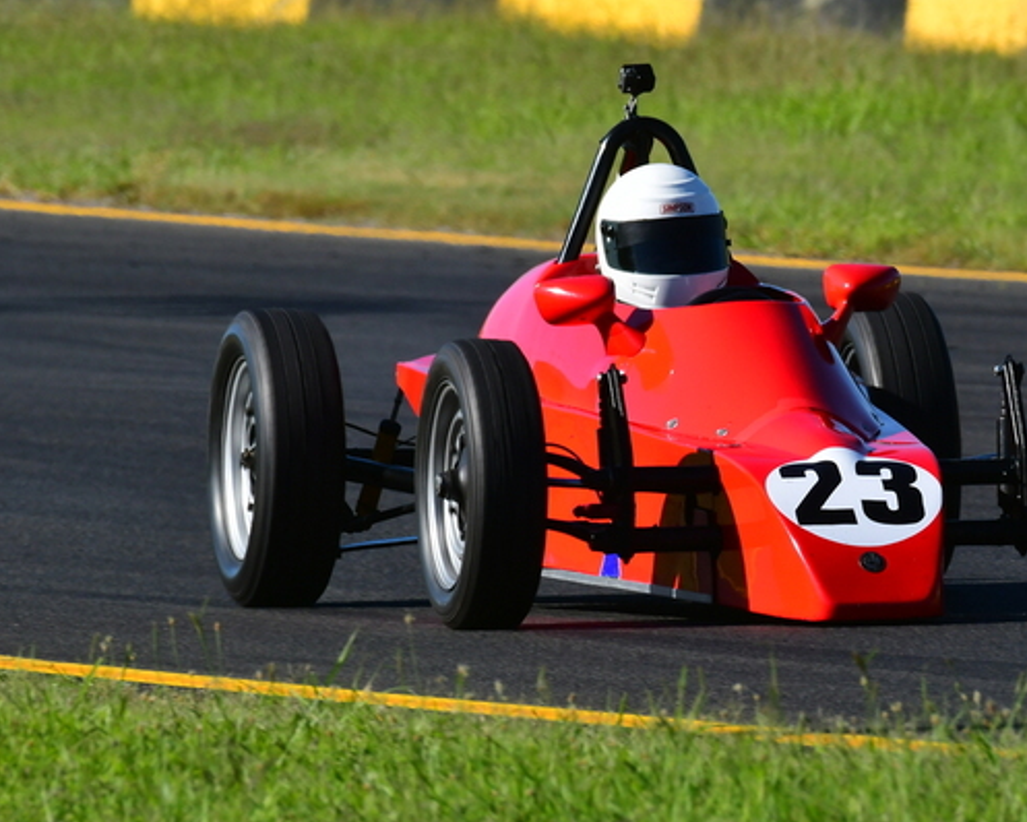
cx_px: 715
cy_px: 327
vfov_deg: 1.4
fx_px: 34421
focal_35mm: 1132
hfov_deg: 1.7
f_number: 13
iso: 500
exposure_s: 1/640
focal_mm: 500
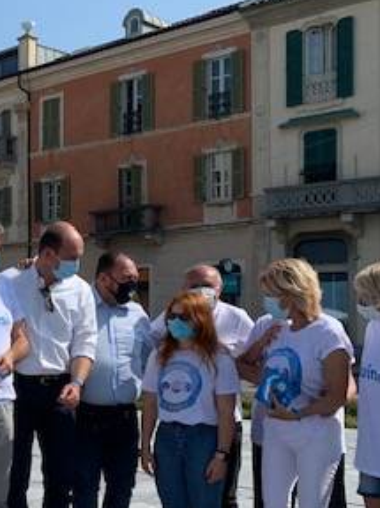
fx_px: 850
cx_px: -95
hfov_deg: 22.8
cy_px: 301
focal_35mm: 58
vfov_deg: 33.2
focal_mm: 4.25
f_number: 1.8
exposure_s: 1/2681
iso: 25
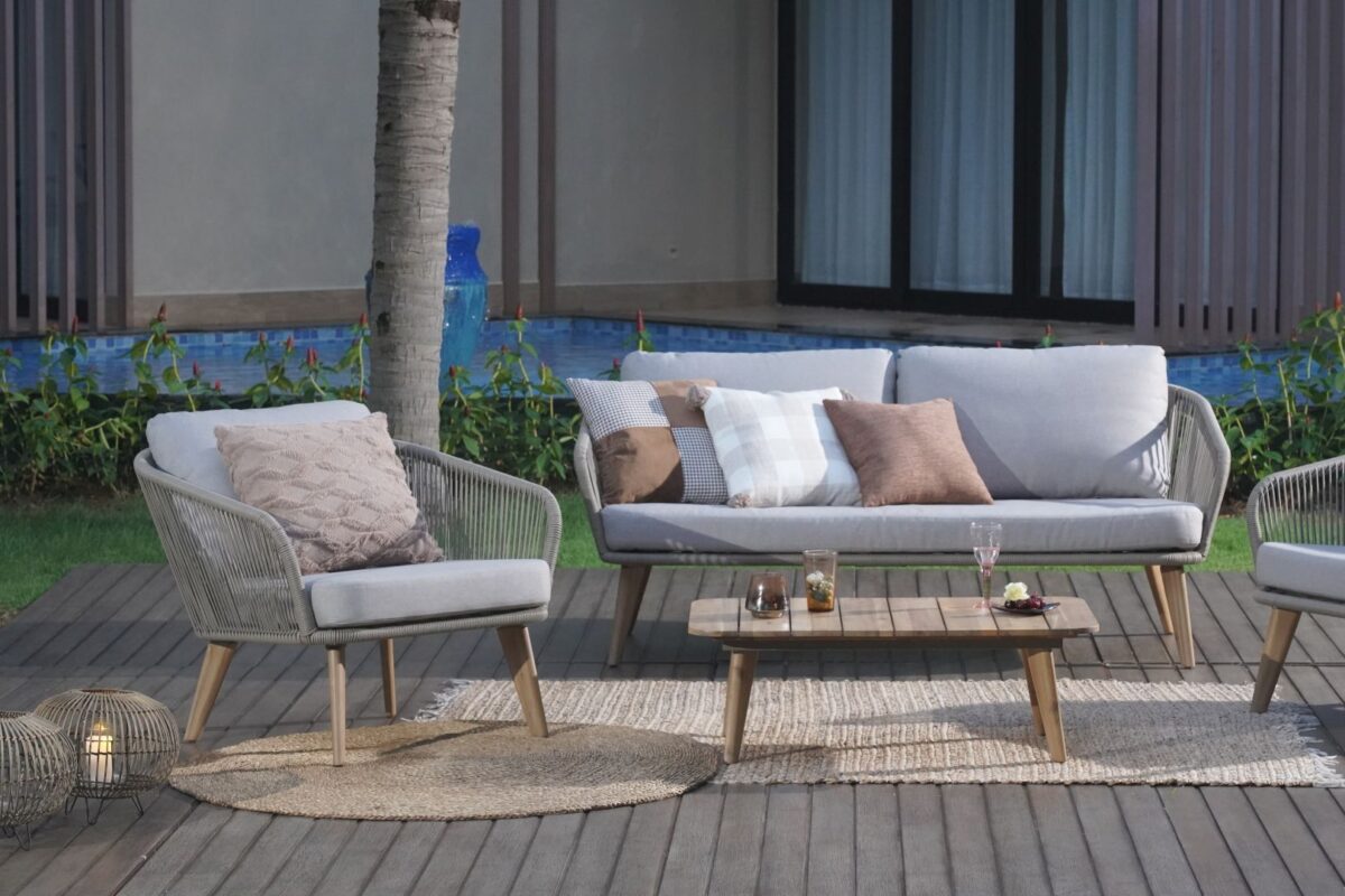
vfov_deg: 13.0
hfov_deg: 19.5
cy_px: 448
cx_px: 672
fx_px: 3923
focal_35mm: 105
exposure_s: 1/50
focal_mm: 105
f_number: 10
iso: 8000
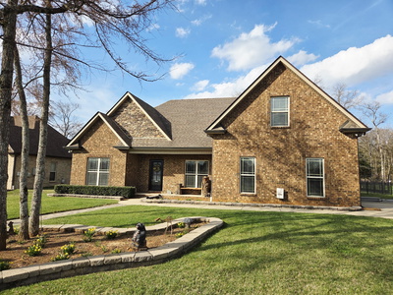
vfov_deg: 58.9
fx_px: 261
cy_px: 148
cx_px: 196
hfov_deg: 73.9
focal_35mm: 23
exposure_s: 1/5000
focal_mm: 5.4
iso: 80
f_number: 1.8
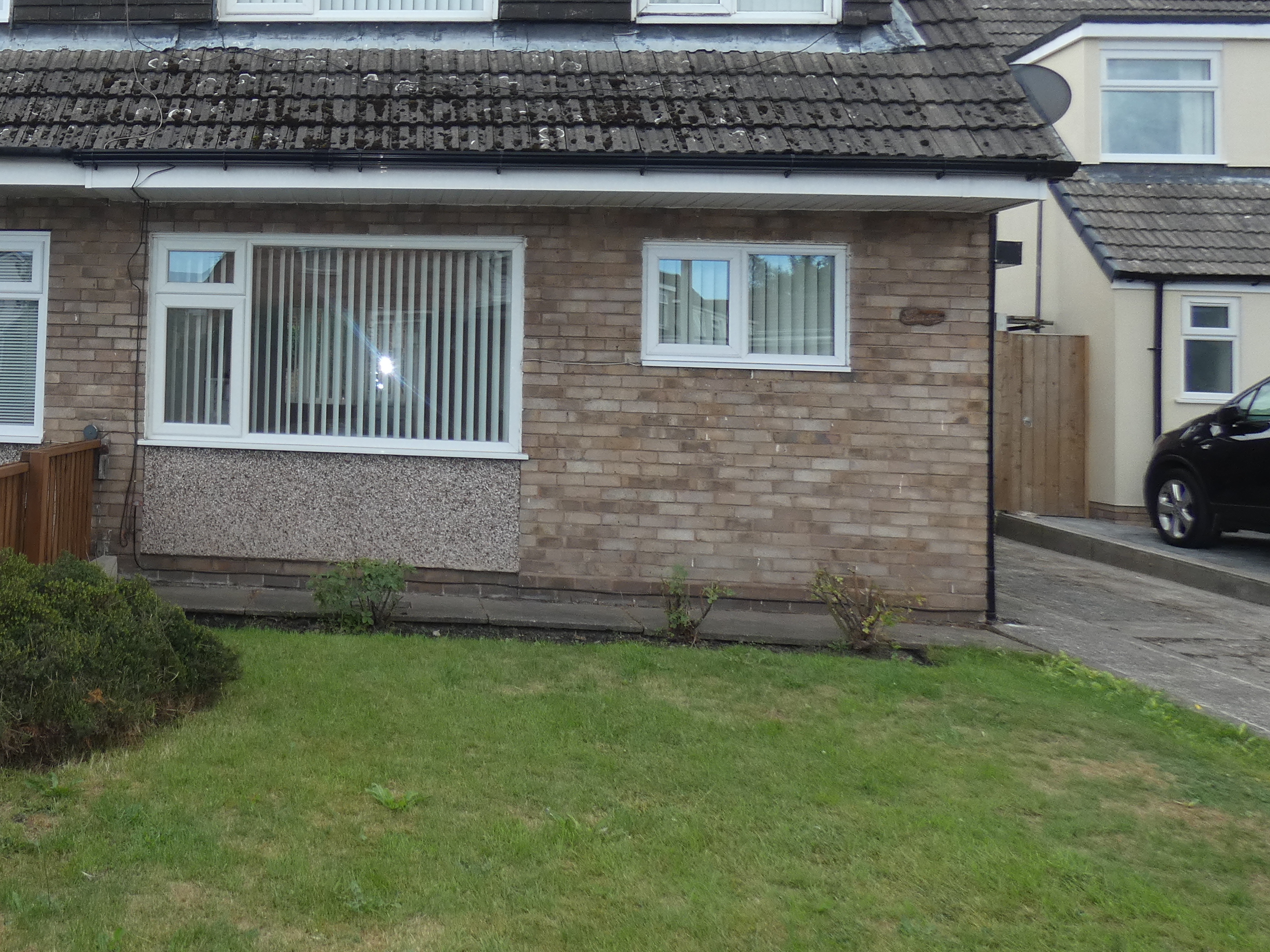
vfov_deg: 40.1
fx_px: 1284
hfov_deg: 48.8
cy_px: 306
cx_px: 210
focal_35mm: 35
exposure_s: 1/320
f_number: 2.8
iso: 80
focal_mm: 3.6
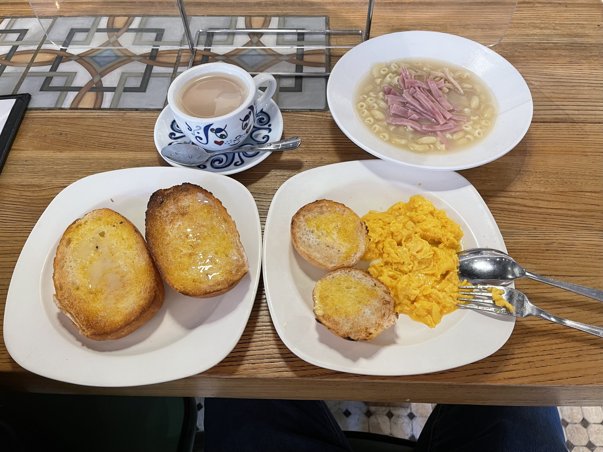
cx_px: 302
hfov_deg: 67.3
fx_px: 453
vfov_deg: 53.1
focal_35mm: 26
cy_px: 226
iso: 100
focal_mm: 5.1
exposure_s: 1/50
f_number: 1.6
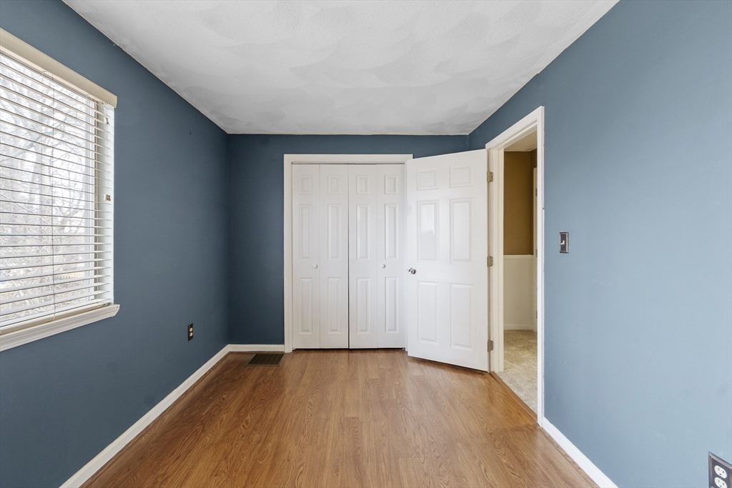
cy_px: 244
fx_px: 305
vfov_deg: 77.3
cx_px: 366
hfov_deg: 100.4
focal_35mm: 15
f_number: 8
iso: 320
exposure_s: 1.6
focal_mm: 10
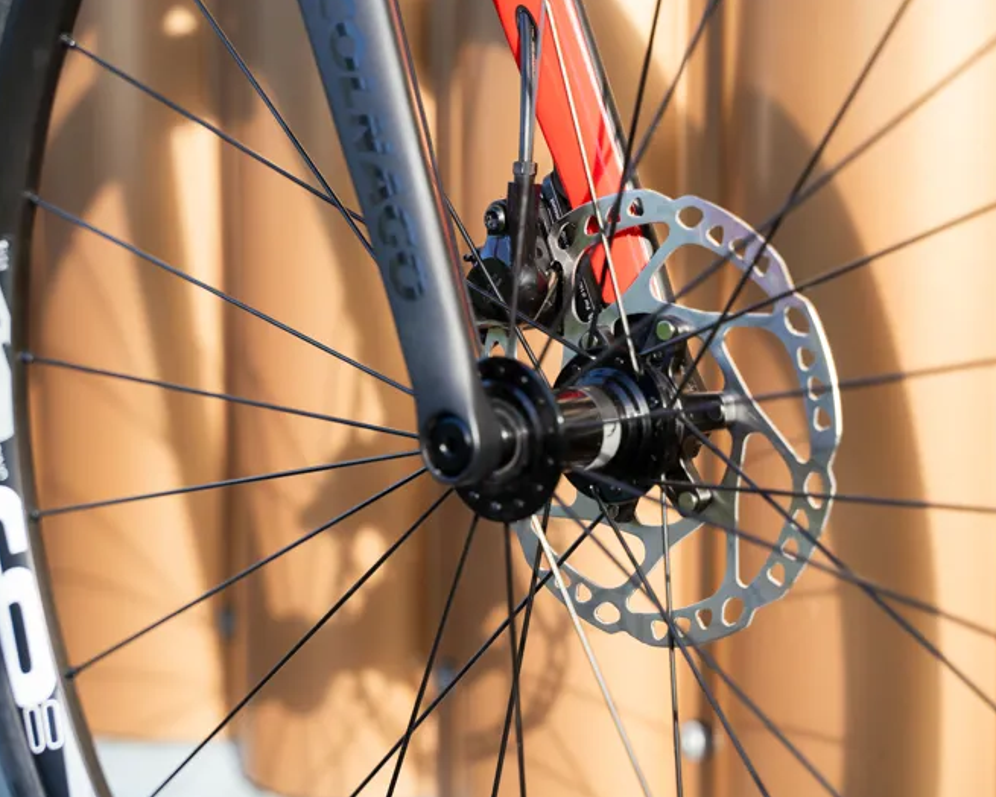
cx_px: 541
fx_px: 2535
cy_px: 398
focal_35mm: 86
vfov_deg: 17.9
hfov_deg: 22.2
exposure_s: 1/1000
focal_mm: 75
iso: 800
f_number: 4
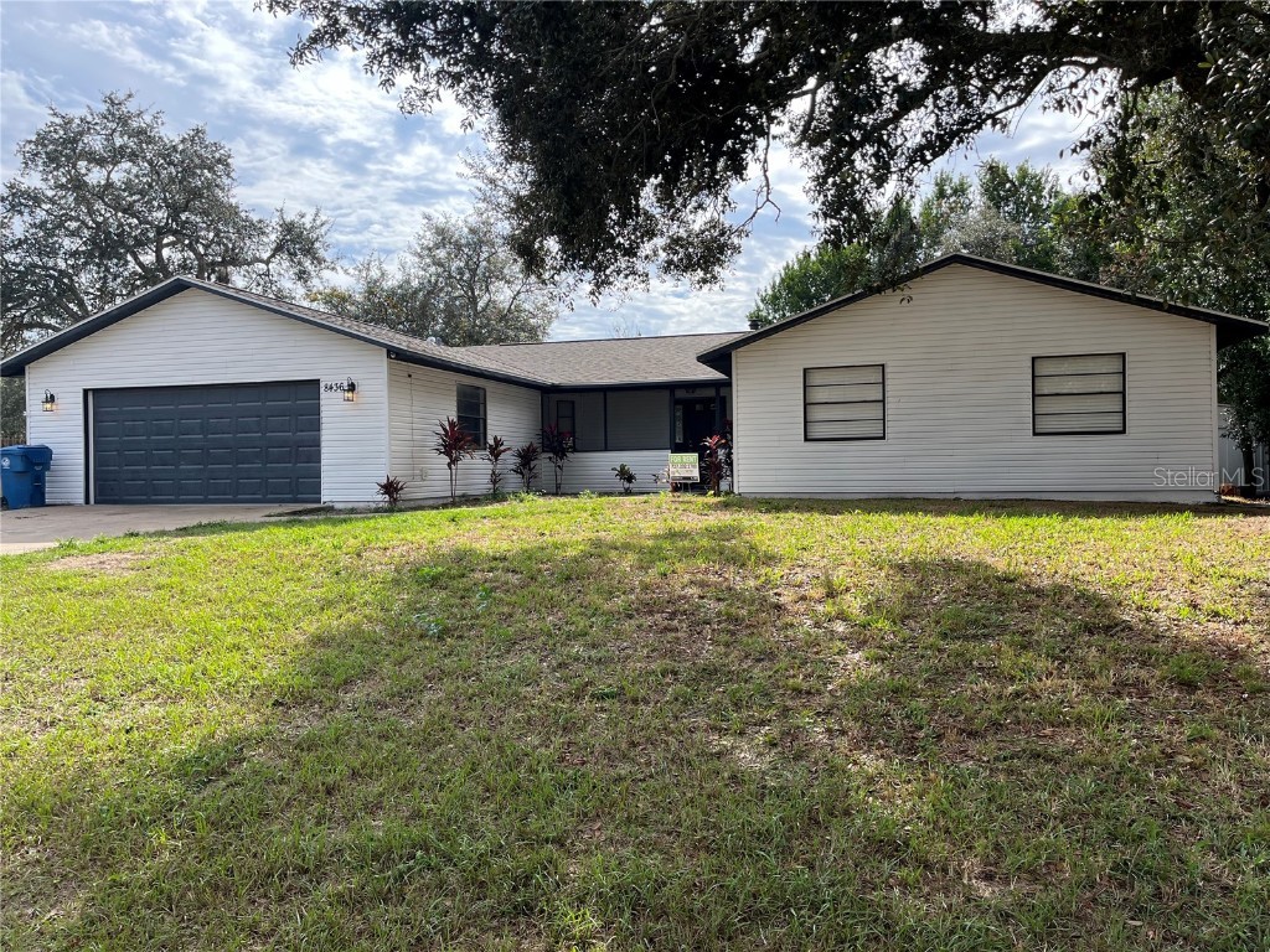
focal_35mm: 26
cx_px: 635
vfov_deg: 53.1
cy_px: 476
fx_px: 954
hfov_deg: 67.3
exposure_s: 1/2513
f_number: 1.6
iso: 50
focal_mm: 5.1
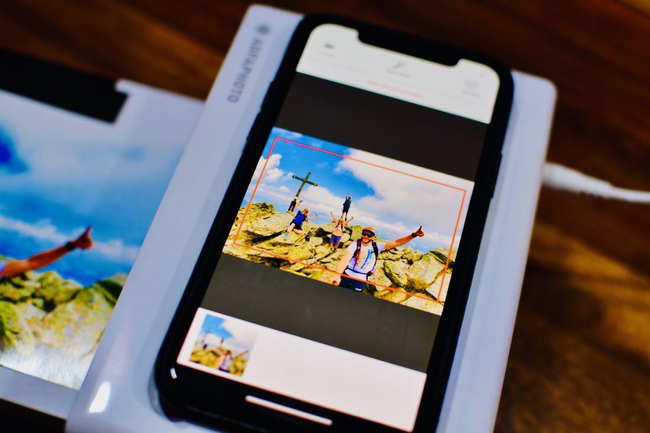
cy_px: 216
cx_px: 325
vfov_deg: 26.0
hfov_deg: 38.2
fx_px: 939
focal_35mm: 52
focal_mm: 35
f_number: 2.8
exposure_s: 1/160
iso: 800
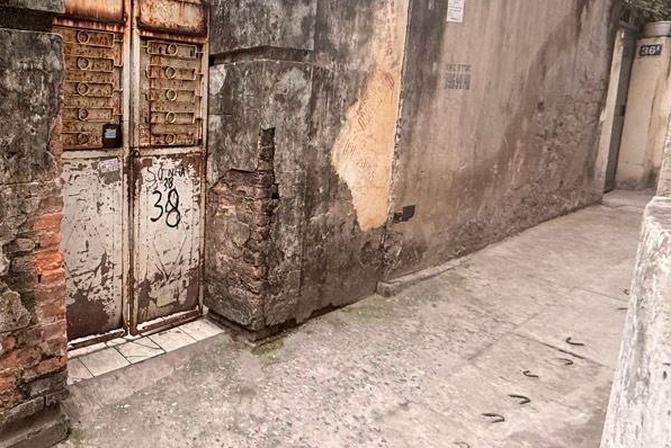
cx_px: 142
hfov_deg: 65.5
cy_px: 170
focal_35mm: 25
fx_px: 466
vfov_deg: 50.9
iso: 320
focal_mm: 2.22
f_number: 2.2
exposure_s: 1/84
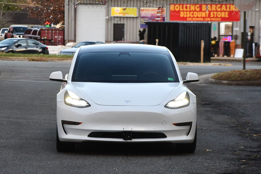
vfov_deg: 9.3
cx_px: 130
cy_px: 87
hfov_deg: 14.0
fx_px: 1065
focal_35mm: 147
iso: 560
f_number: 4.8
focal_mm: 98
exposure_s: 1/250
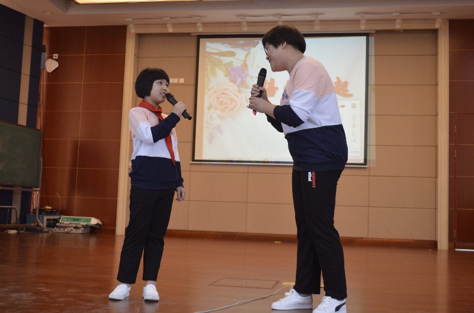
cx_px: 237
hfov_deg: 43.7
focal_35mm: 45
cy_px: 156
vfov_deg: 29.7
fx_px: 591
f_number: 4.5
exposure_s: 1/60
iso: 720
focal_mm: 30
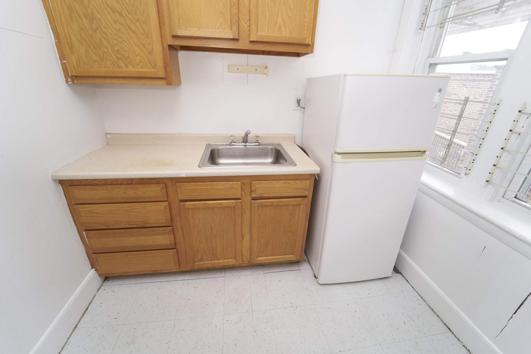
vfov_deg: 81.2
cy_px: 177
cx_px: 266
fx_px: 207
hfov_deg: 104.2
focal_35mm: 14
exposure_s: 1/8
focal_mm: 14
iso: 250
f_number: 9
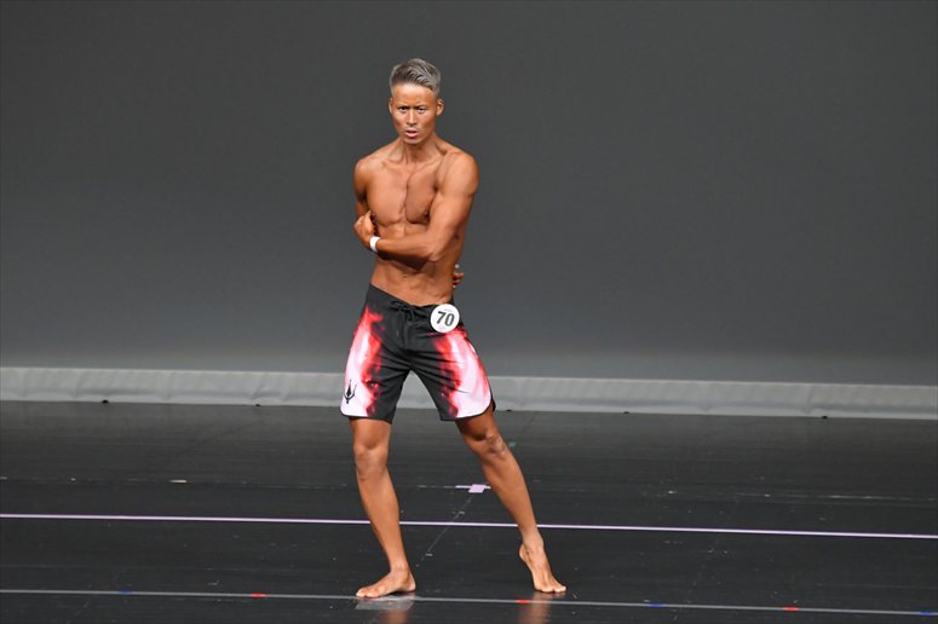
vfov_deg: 4.4
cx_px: 469
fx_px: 8204
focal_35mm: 315
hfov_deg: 6.5
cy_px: 312
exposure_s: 1/400
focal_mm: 210
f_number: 5.6
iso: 4000
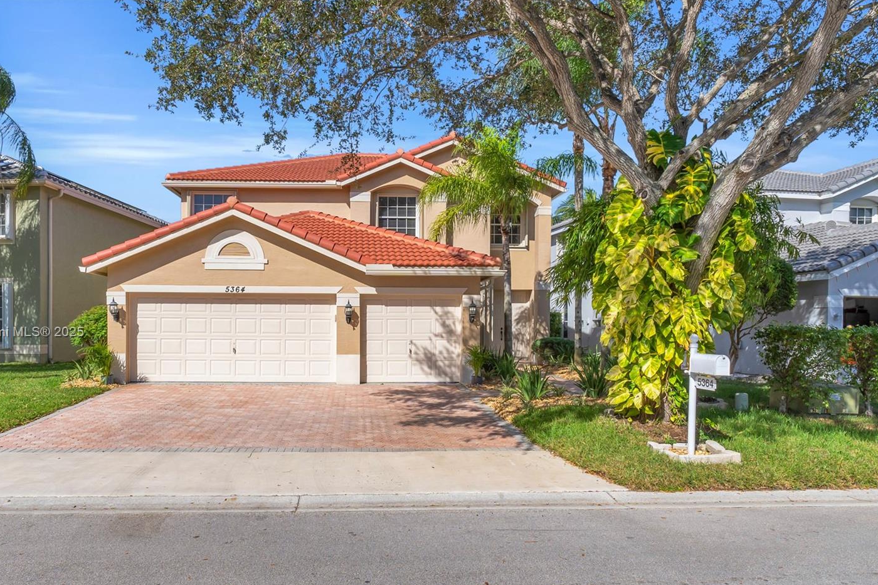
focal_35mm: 24
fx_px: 585
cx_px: 385
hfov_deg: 73.5
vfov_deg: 52.9
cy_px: 333
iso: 100
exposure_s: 1/160
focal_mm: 14
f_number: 11
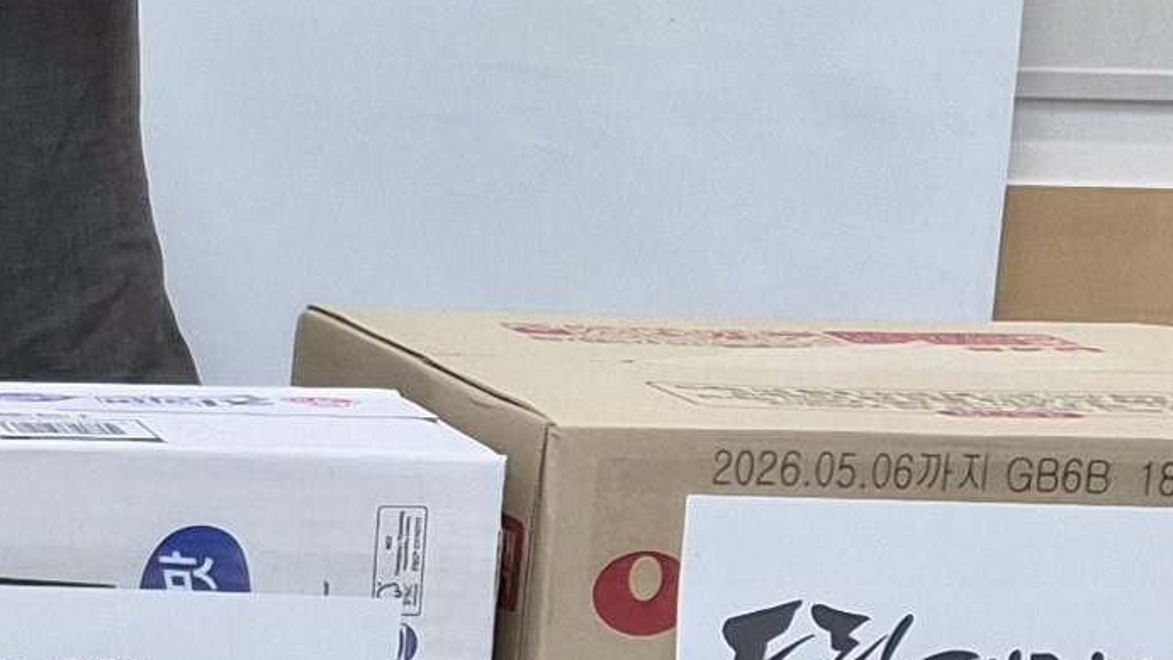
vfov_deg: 8.4
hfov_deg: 12.9
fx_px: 4511
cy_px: 446
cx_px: -1176
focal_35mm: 145
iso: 125
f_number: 1.8
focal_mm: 5.4
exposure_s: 1/120
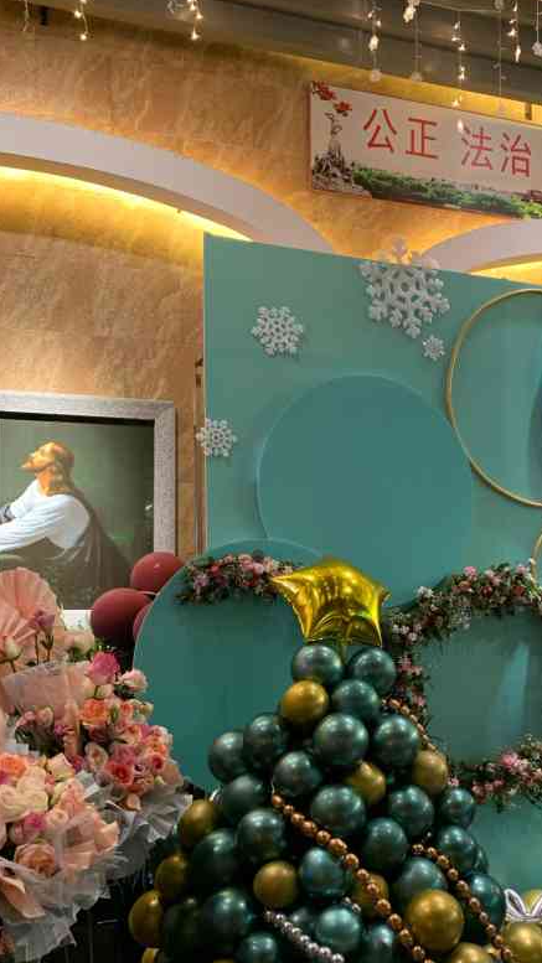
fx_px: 869
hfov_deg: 34.1
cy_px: 569
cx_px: 389
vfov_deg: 57.6
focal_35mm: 34
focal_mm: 4.25
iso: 320
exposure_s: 1/50
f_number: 1.8
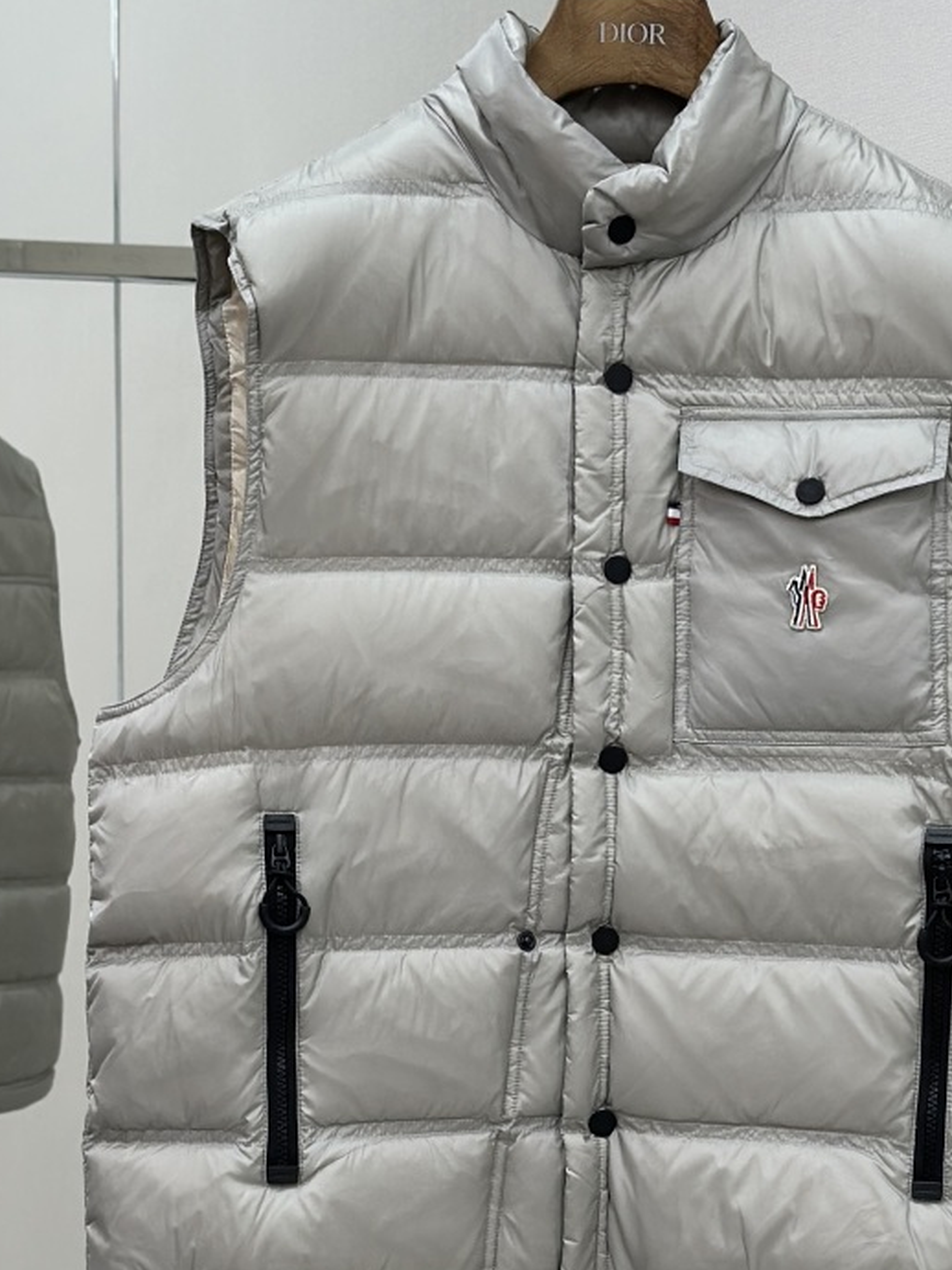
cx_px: 568
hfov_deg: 14.8
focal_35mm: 100
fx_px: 3668
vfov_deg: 19.5
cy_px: 954
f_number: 1.78
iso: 80
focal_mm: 6.86
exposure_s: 1/311
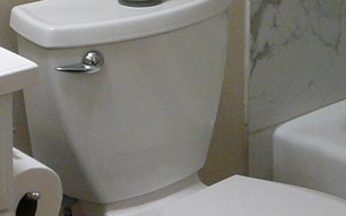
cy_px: -215
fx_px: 1169
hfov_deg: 16.8
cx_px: 182
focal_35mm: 124
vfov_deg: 9.8
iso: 200
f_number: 2.8
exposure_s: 1/25
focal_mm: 5.2
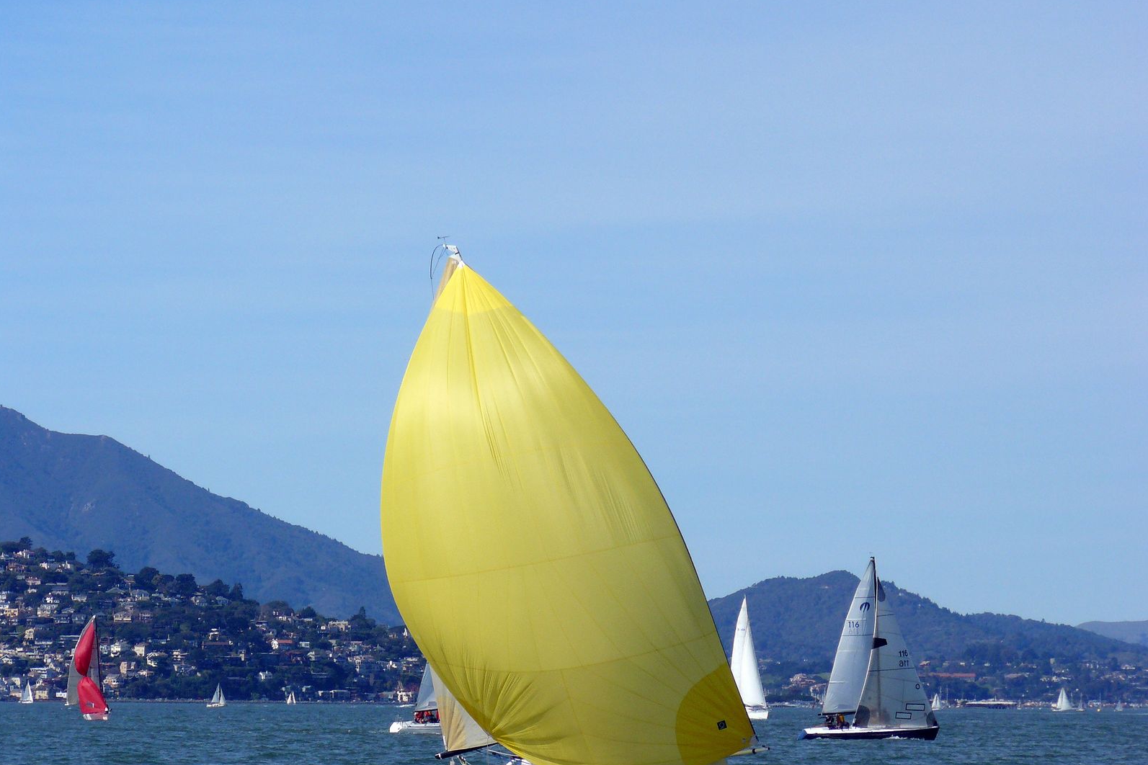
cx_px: 573
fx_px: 6696
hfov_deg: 9.8
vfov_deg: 6.5
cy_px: 395
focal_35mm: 210
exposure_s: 1/800
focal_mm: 33.5
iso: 100
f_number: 5.6
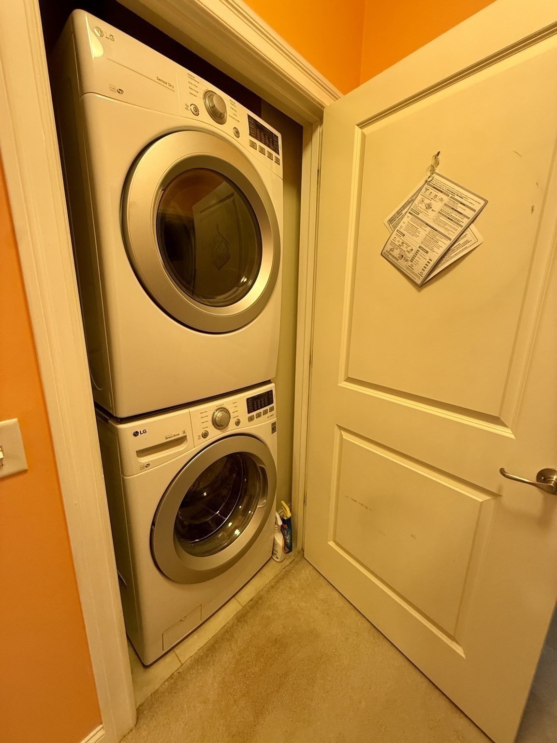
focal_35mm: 14
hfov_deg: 85.7
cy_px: 372
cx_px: 278
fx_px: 300
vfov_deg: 102.1
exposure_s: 1/60
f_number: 2.2
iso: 320
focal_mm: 2.22
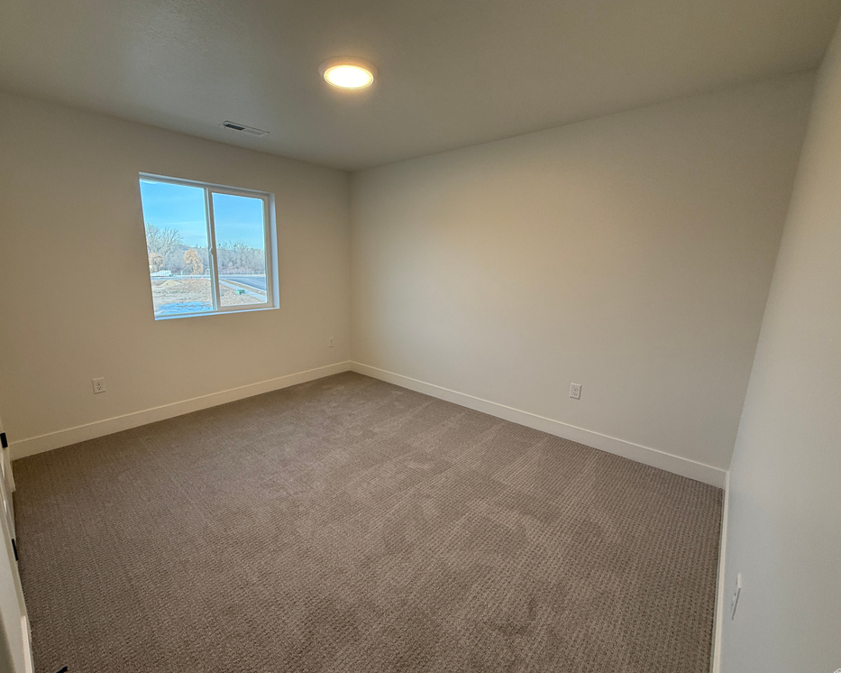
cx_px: 387
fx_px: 373
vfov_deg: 84.0
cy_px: 336
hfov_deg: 96.6
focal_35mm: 15
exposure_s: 1/120
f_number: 2.2
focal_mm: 2.22
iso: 100
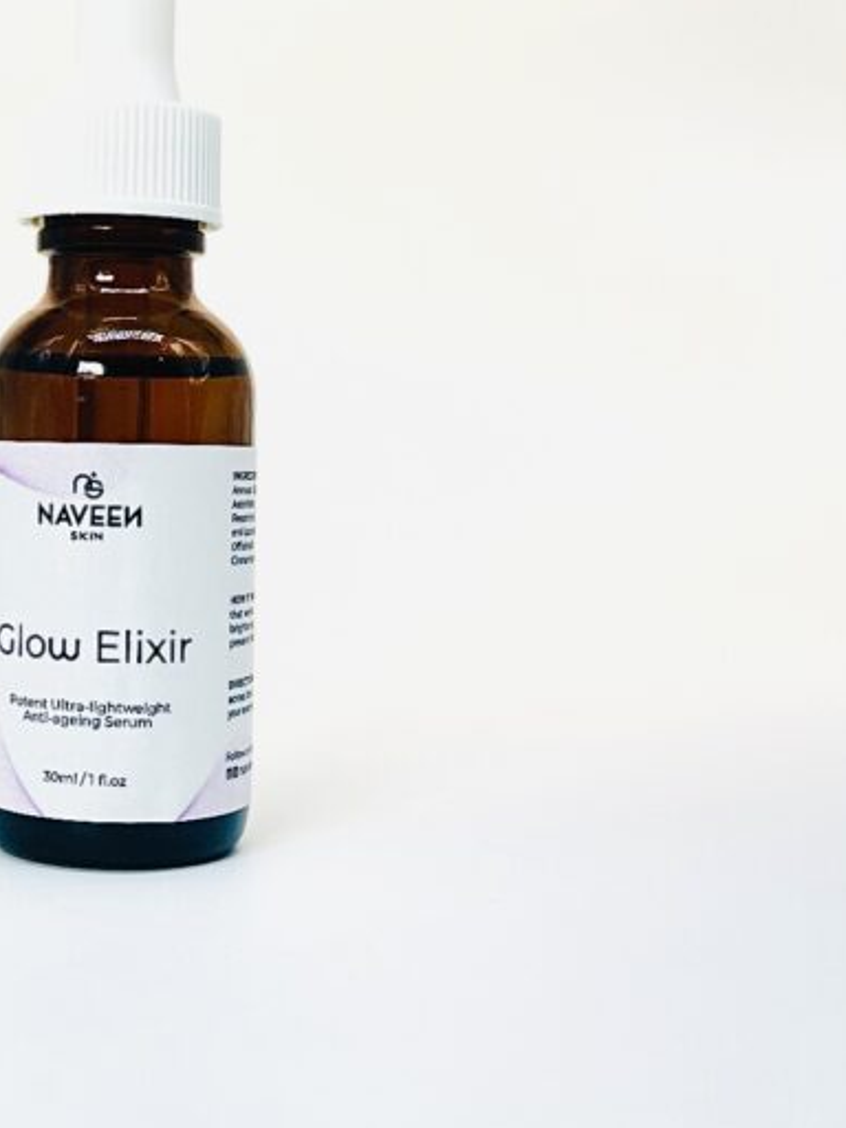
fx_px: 1694
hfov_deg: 27.1
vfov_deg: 36.8
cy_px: 505
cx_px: 101
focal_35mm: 52
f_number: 1.6
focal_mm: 4.2
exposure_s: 1/682
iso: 50
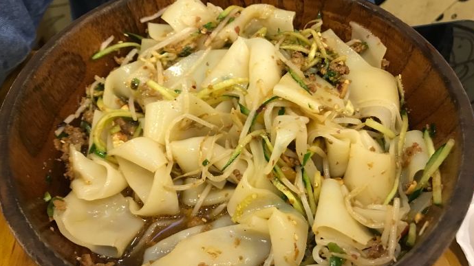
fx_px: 389
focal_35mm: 31
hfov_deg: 62.6
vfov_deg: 37.7
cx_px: 239
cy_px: 147
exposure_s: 1/17
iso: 100
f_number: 1.8
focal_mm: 3.99
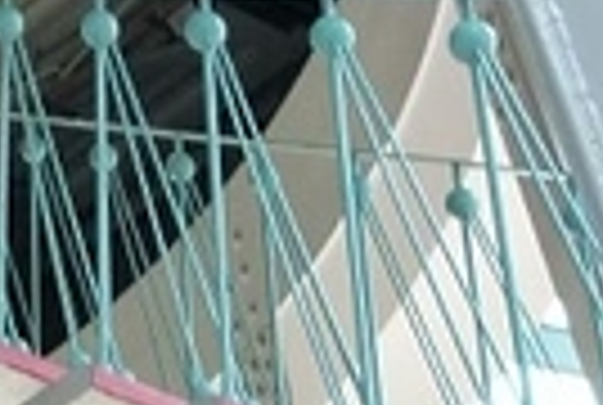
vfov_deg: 11.0
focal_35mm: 116
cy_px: -360
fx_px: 1947
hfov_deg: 16.8
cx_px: -135
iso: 250
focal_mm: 4.5
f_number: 2.8
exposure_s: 1/60
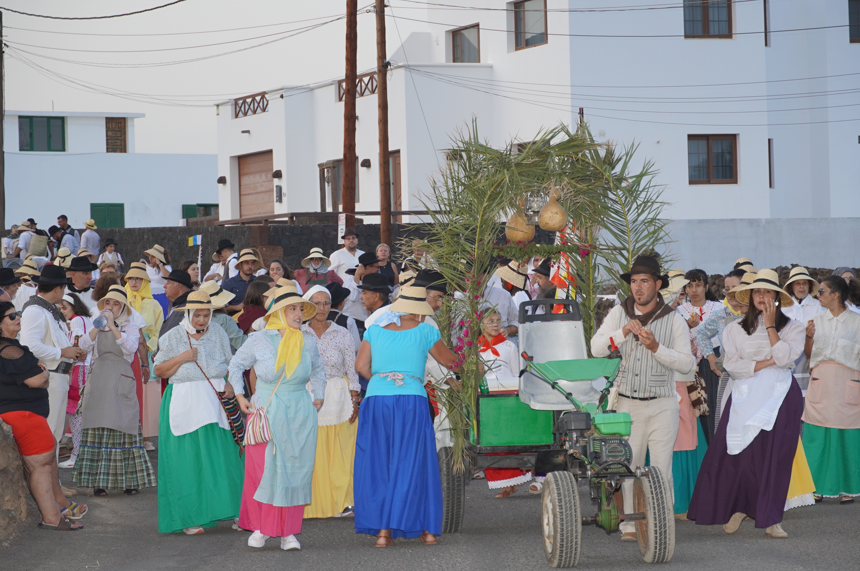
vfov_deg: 12.2
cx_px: 430
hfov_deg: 18.2
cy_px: 286
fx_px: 2685
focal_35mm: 112
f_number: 5.6
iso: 500
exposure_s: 1/160
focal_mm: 75
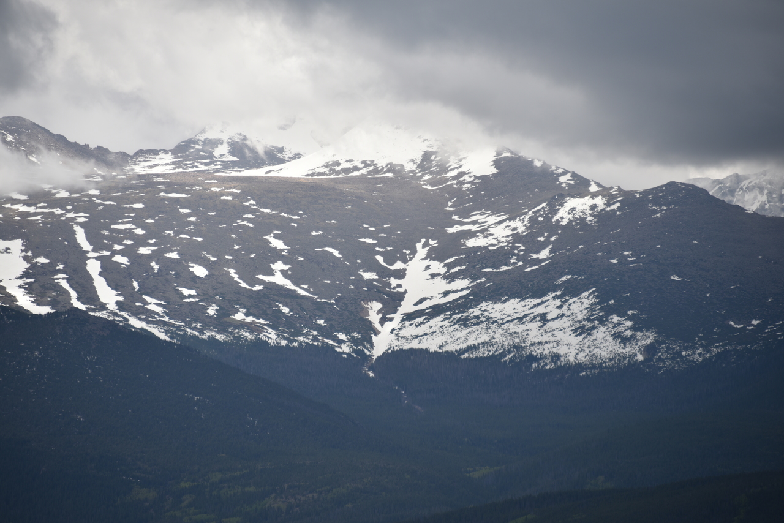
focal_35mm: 230
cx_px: 392
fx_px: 5010
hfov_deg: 8.9
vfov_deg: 6.0
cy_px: 262
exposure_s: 1/500
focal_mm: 230
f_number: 6.3
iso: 100
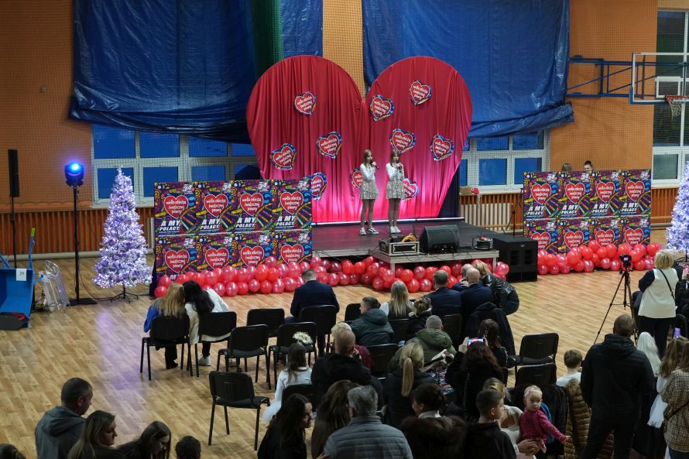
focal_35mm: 69
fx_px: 1320
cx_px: 490
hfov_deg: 28.9
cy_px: 261
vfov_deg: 19.7
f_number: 4.5
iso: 2500
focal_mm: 48
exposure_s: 1/100
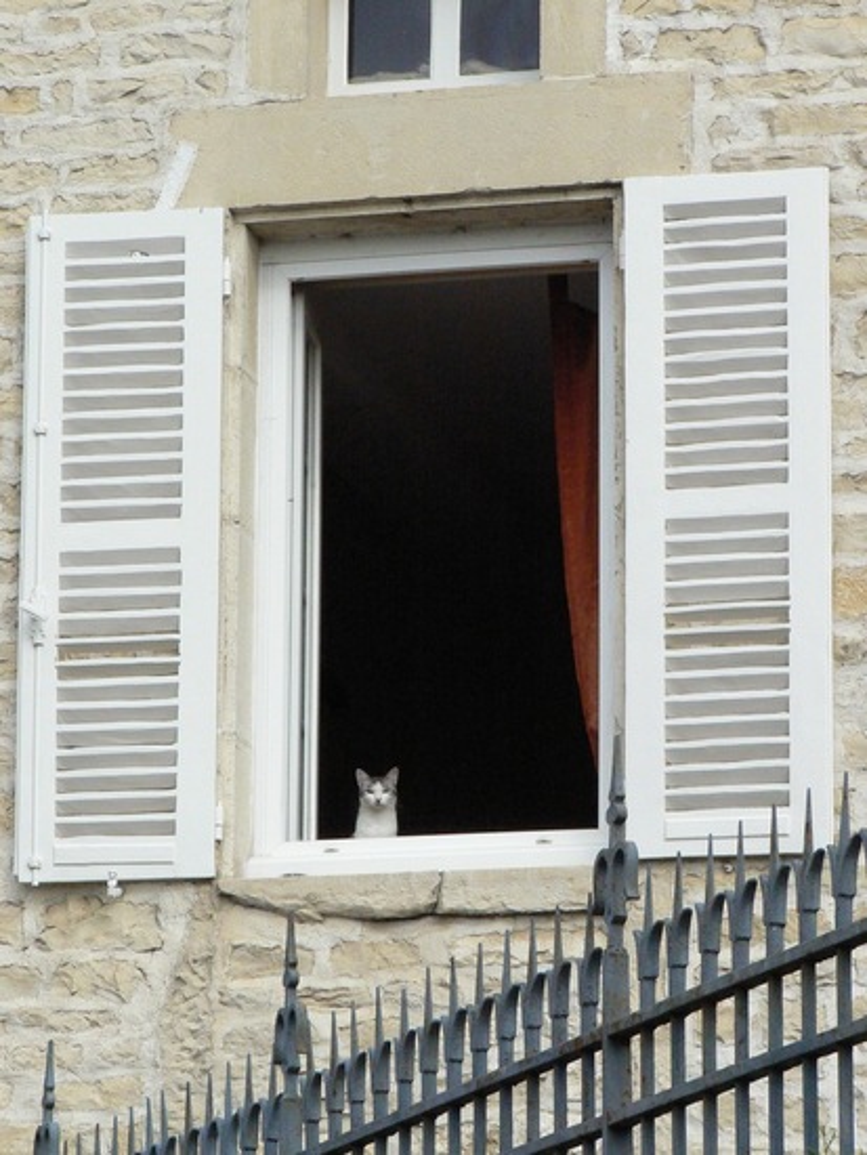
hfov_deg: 8.2
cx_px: 434
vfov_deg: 10.9
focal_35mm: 182
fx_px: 6073
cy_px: 578
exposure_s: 1/640
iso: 400
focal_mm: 30.4
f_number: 8
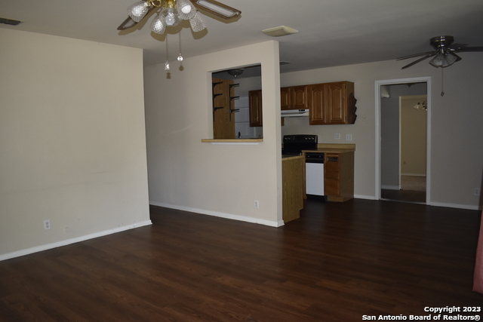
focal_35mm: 27
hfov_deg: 67.4
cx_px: 242
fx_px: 362
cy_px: 161
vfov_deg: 48.0
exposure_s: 1/200
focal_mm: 18
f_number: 4
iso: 800
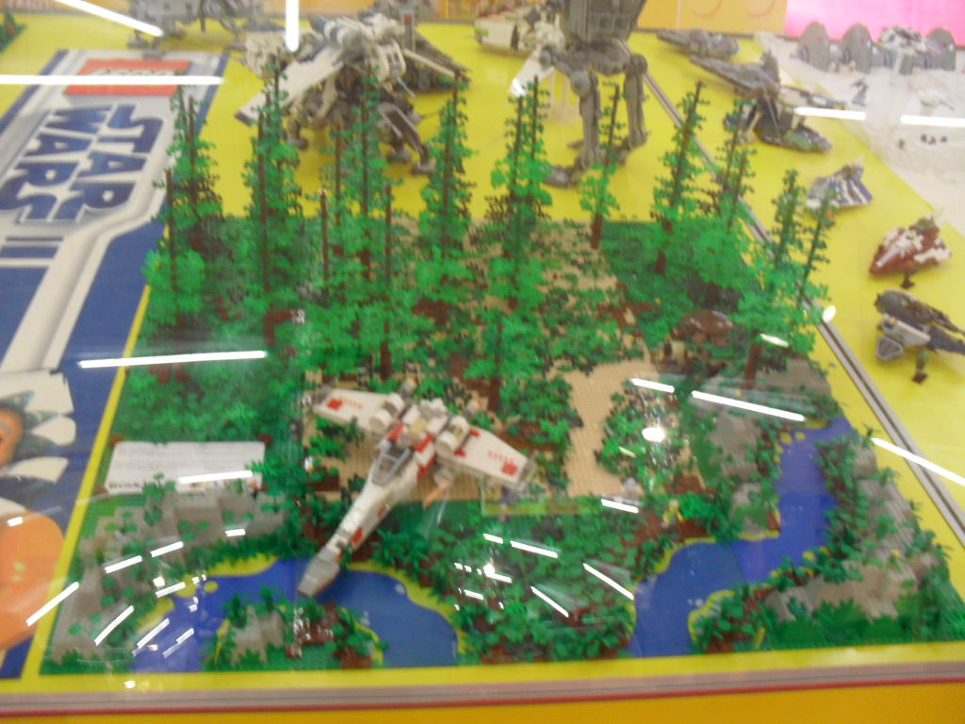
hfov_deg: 52.6
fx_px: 976
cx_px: 482
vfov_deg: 40.7
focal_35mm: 35
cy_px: 362
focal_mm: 6.3
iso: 200
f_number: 3.2
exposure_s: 1/15
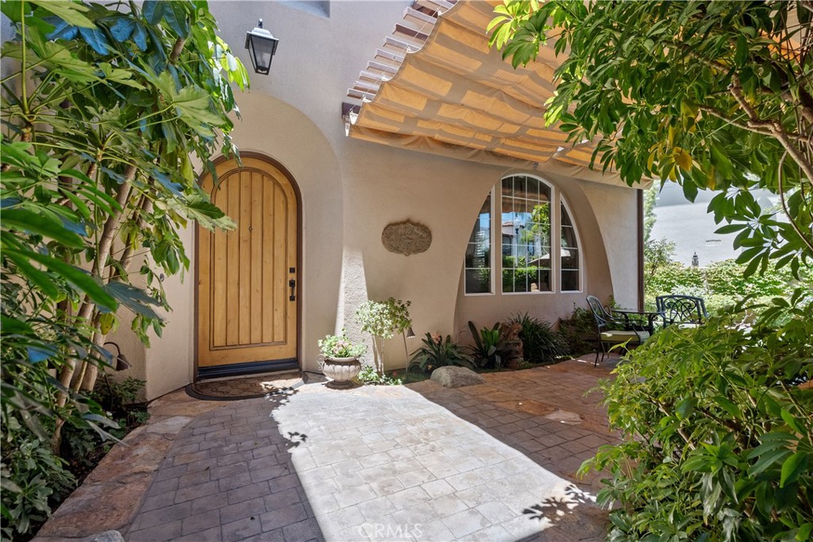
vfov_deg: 73.8
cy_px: 271
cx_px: 406
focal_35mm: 16
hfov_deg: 96.7
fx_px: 361
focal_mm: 16
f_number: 8
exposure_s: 1/30
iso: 640
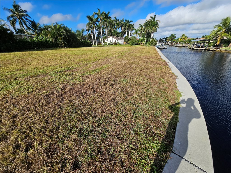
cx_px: 116
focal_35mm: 13
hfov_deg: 106.2
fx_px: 87
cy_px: 86
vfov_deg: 89.9
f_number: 2.2
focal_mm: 2.2
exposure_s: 1/2302
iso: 50
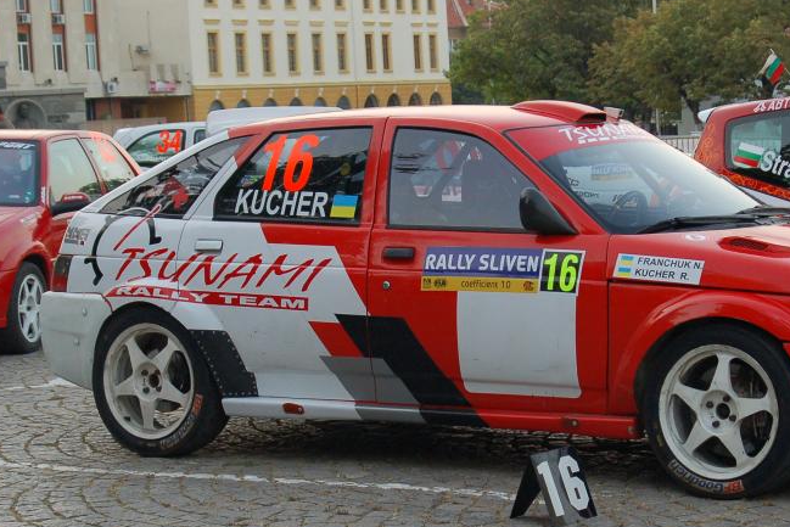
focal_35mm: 104
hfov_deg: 19.6
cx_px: 530
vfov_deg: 13.2
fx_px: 2283
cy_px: 337
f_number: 7.1
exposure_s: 1/30
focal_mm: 44
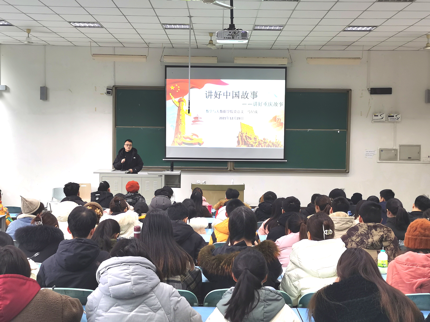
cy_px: 161
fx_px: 559
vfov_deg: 32.2
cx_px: 215
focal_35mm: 45
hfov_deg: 42.1
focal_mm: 5.58
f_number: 1.8
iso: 125
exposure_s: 1/50
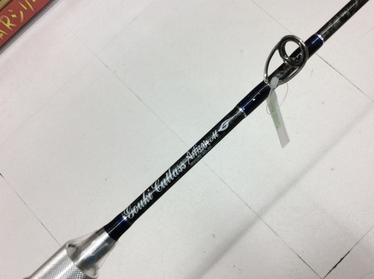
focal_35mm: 32
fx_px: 345
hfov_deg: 56.9
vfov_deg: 44.1
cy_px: 140
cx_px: 187
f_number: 2.4
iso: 50
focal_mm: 3.3
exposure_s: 1/120
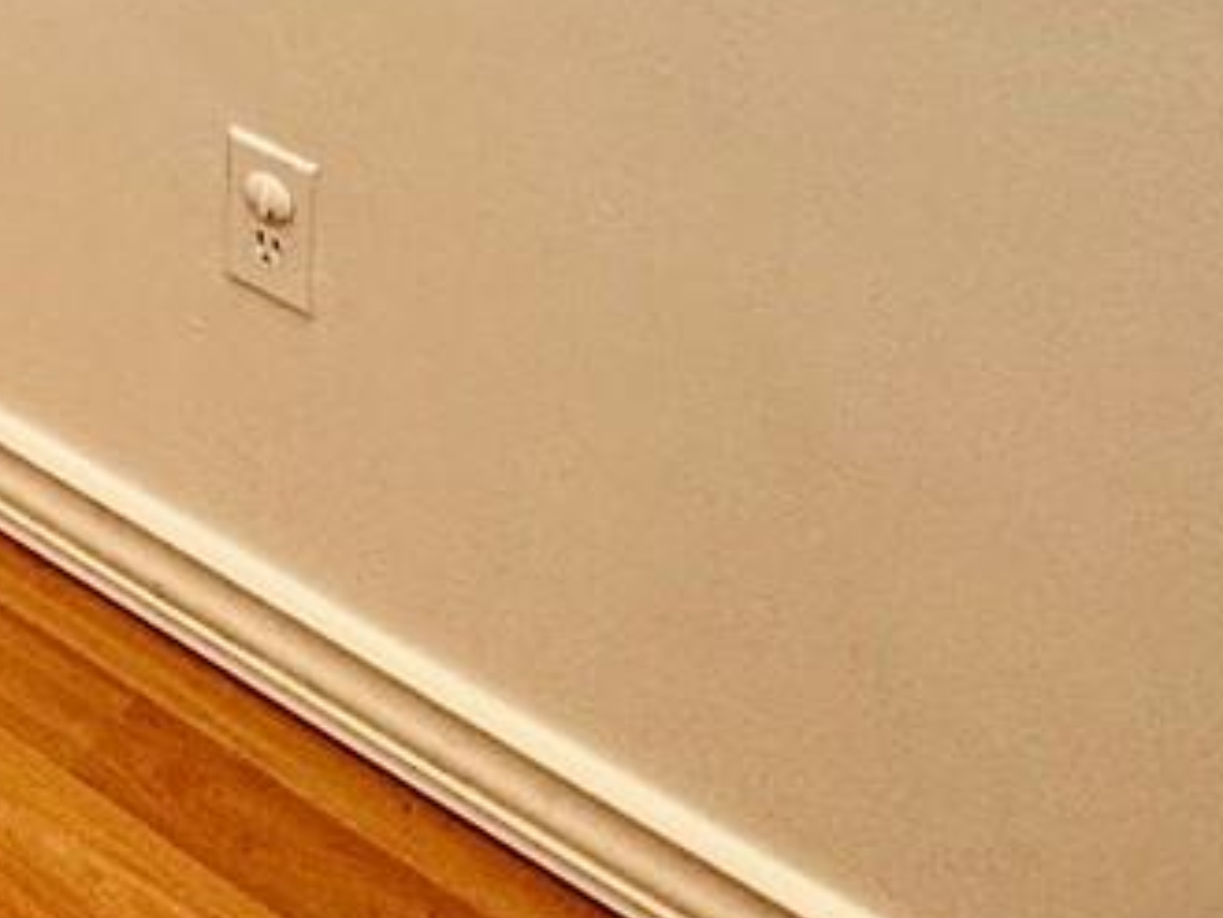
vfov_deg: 15.2
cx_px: -357
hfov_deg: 24.9
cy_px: -1145
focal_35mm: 68
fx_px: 2403
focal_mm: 2.22
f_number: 2.2
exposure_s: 1/120
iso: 80
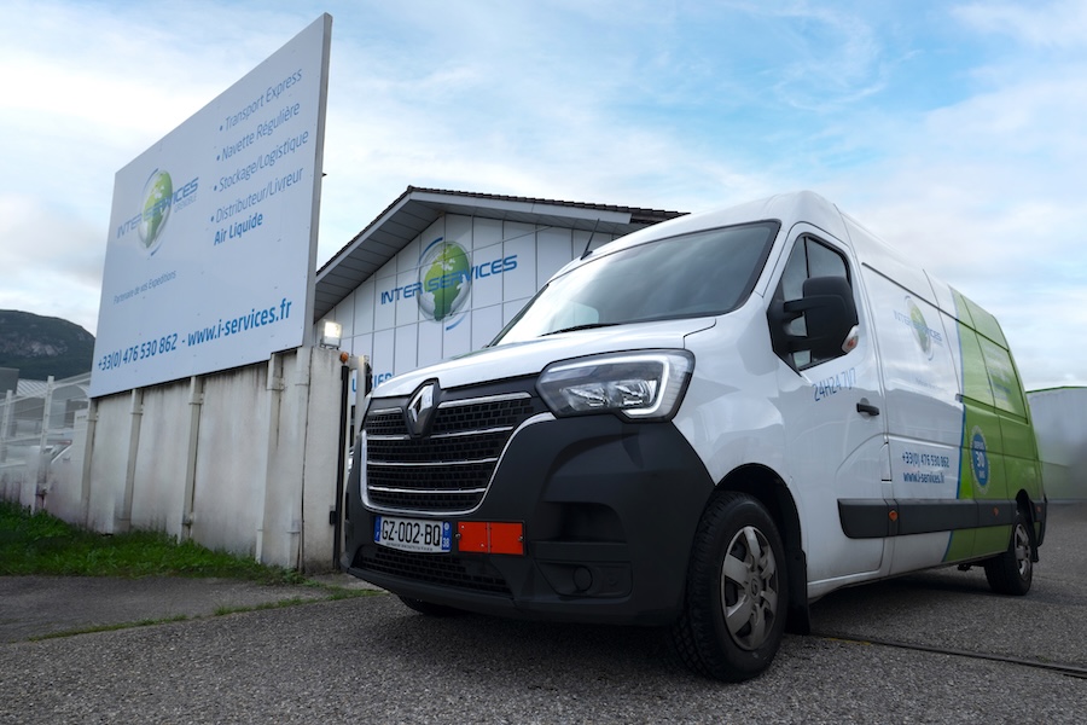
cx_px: 544
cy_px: 362
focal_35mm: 22
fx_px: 664
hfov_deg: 78.6
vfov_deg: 57.2
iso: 400
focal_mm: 22
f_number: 8
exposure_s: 1/400
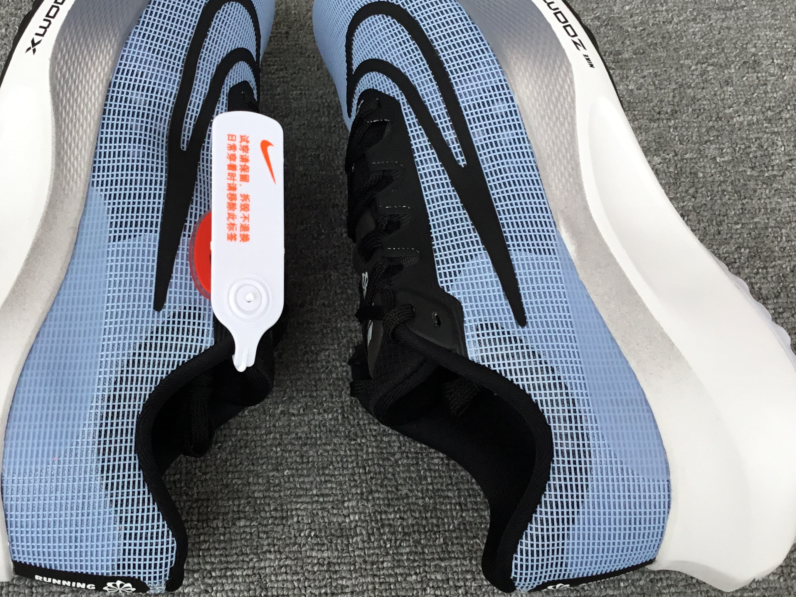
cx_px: 301
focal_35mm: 49
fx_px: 1127
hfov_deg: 38.7
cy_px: 238
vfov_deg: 29.6
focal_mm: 3.3
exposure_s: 1/100
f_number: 2.4
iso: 40
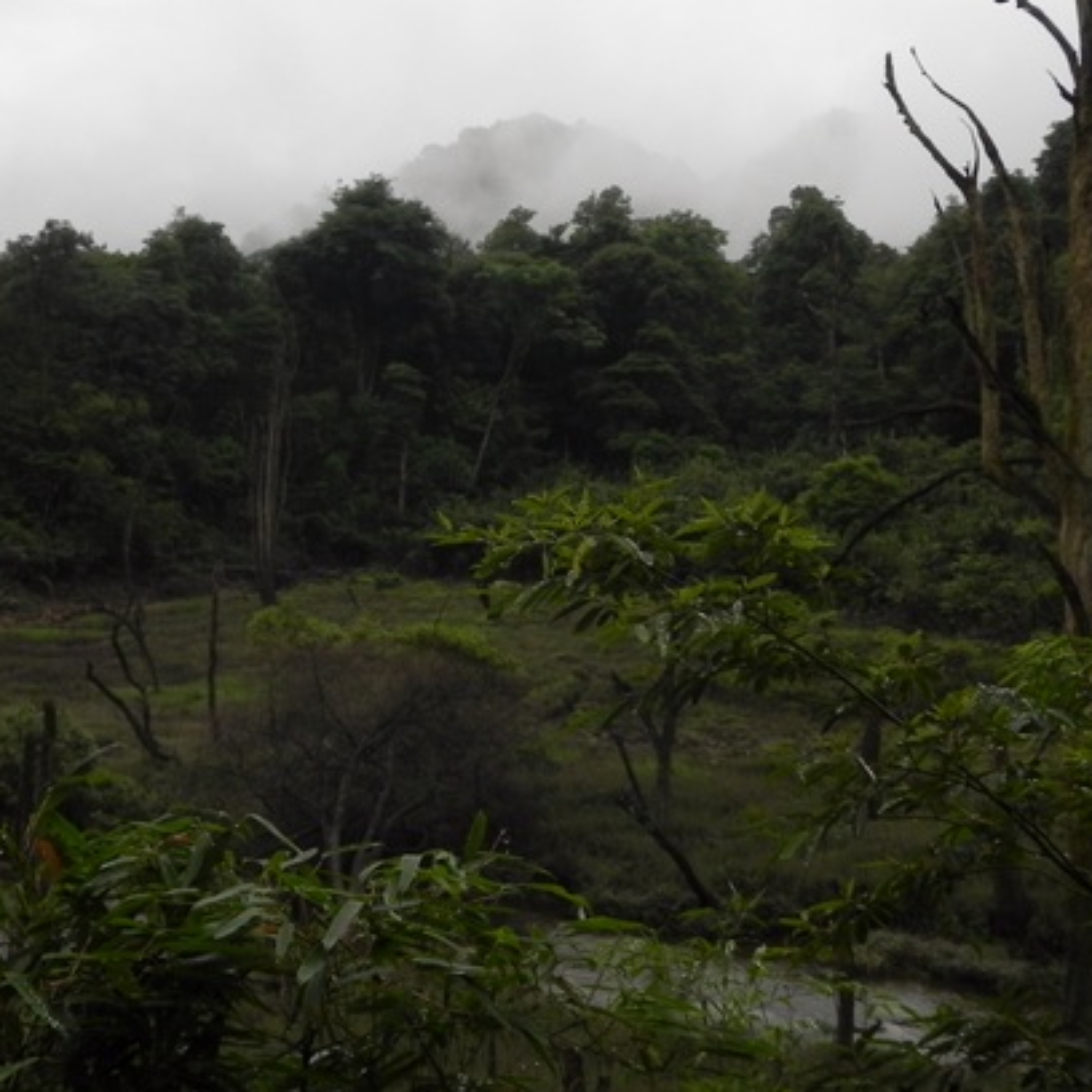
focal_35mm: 50
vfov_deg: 33.9
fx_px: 1785
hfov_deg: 33.9
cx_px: 442
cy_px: 408
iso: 160
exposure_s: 1/121
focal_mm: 5.9
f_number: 4.5
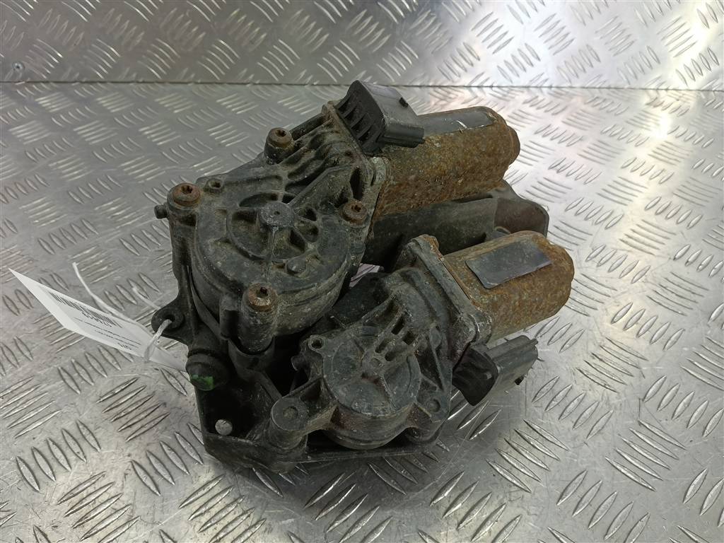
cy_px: 272
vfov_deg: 51.4
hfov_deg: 65.3
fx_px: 565
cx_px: 362
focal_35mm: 27
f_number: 1.6
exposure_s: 1/50
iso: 94
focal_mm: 4.11
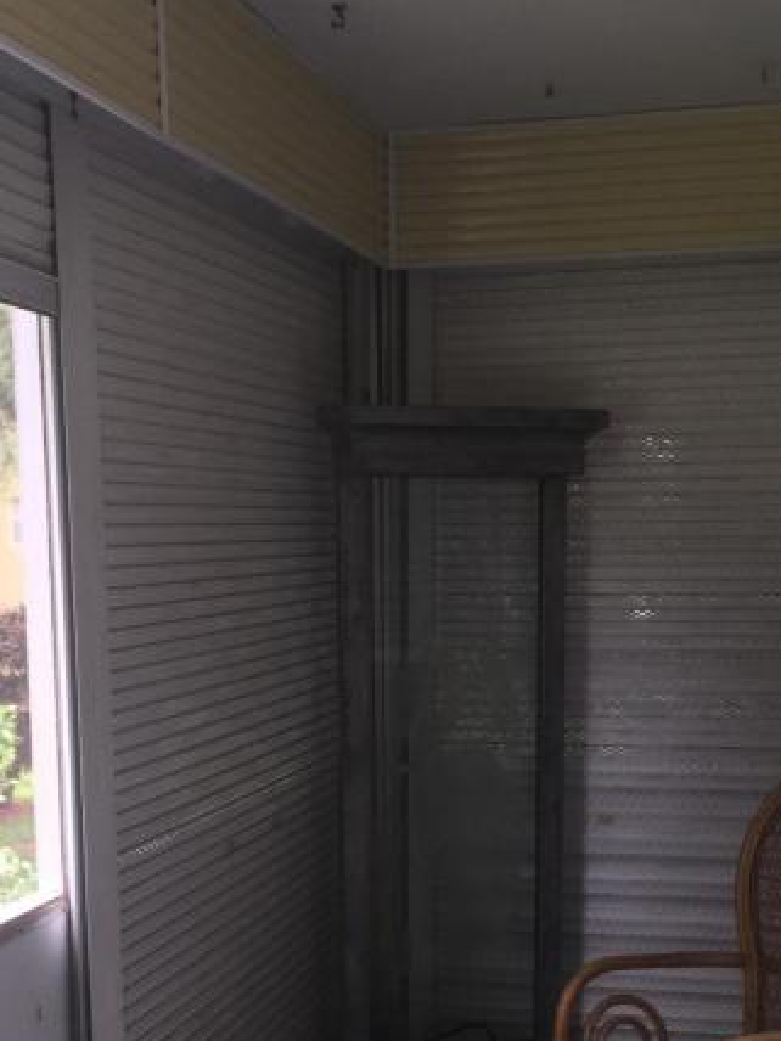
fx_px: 1564
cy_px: 795
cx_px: 389
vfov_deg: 35.9
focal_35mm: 52
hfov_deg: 28.0
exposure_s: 1/70
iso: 32
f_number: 2.2
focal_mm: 4.15
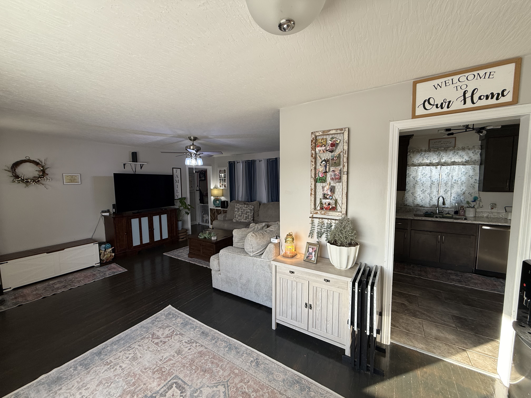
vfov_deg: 85.7
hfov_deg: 102.1
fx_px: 215
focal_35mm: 14
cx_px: 266
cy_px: 199
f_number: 2.2
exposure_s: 1/99
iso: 80
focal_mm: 2.22
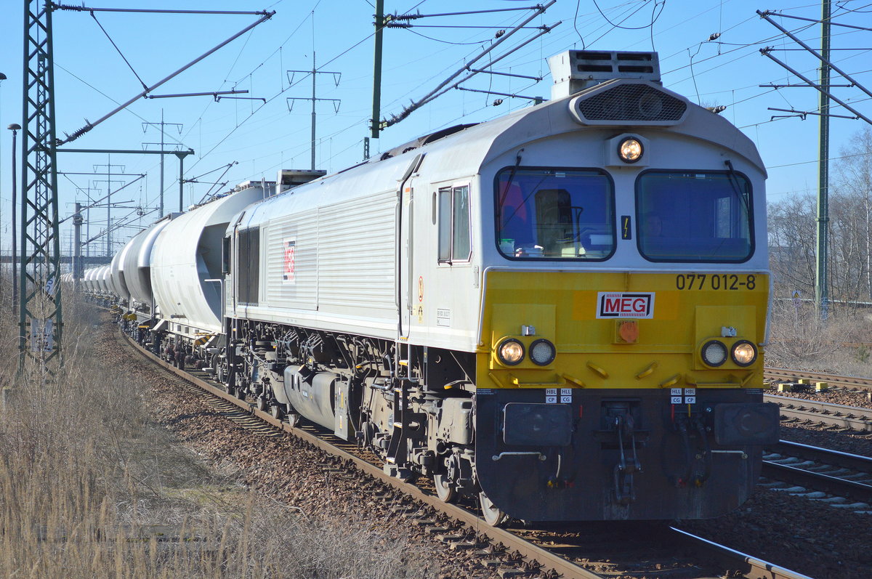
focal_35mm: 82
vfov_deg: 16.5
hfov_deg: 24.6
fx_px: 1996
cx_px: 436
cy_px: 290
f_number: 5.6
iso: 400
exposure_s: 1/1250
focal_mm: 55
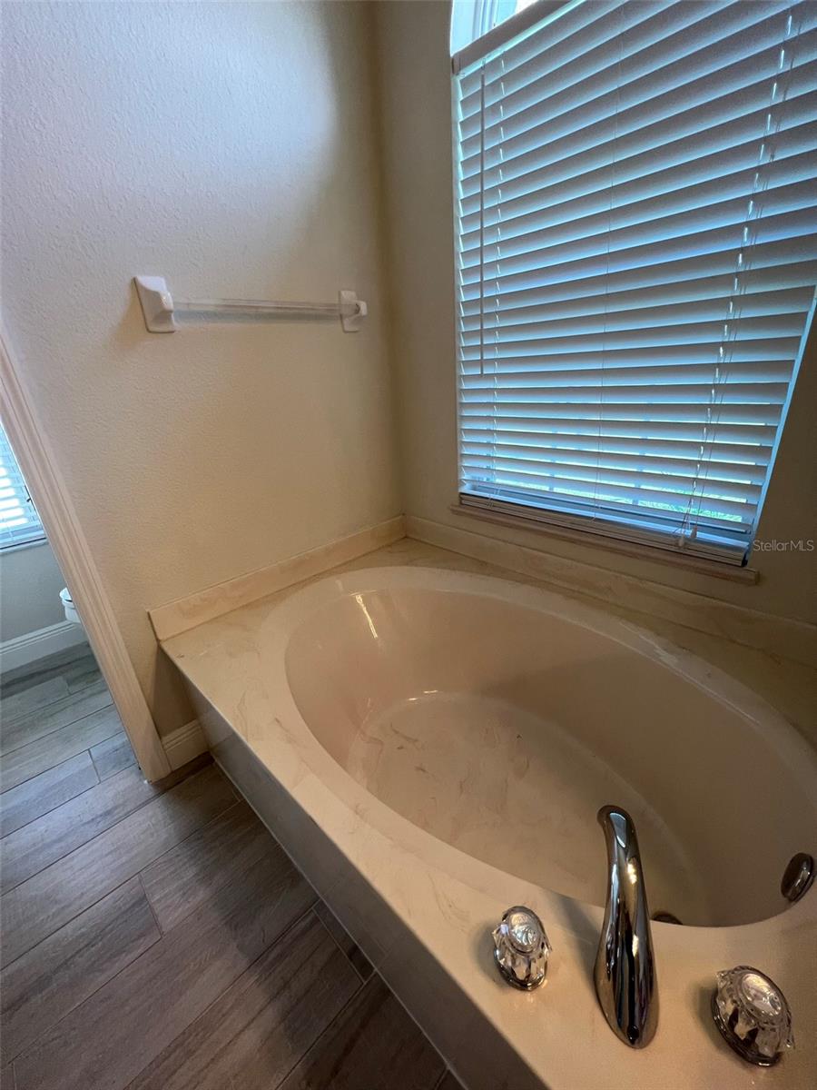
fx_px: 409
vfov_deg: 106.2
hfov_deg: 89.9
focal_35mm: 13
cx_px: 408
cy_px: 545
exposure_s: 1/120
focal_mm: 1.57
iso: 80
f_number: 1.8
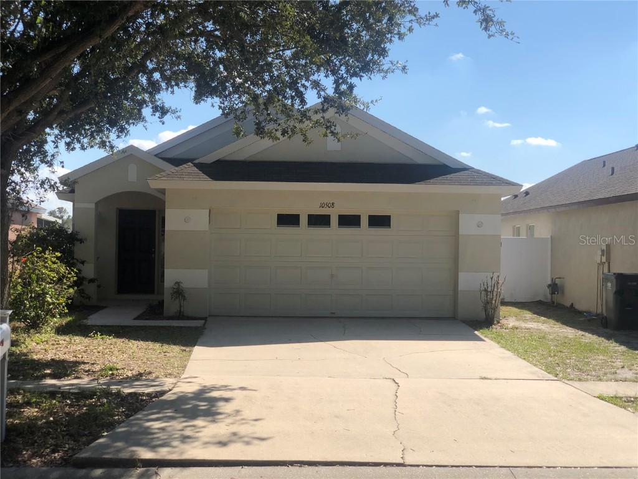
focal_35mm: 52
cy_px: 240
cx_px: 319
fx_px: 958
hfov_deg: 36.8
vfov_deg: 28.0
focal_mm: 6
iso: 16
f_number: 2.4
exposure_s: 1/1091
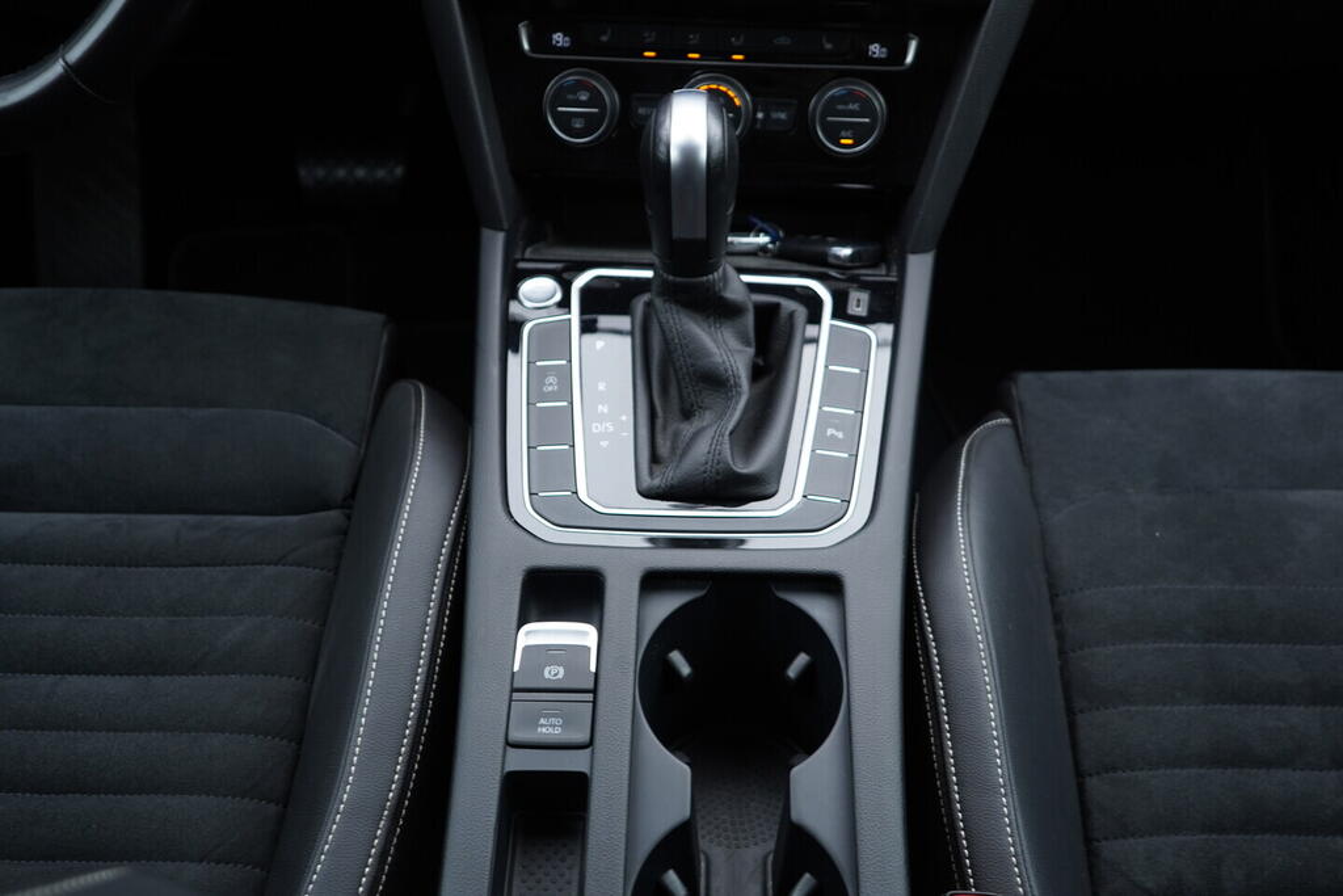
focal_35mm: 36
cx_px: 672
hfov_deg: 53.1
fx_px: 1343
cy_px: 448
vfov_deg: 36.9
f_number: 2.8
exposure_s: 1/40
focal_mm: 24
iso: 200
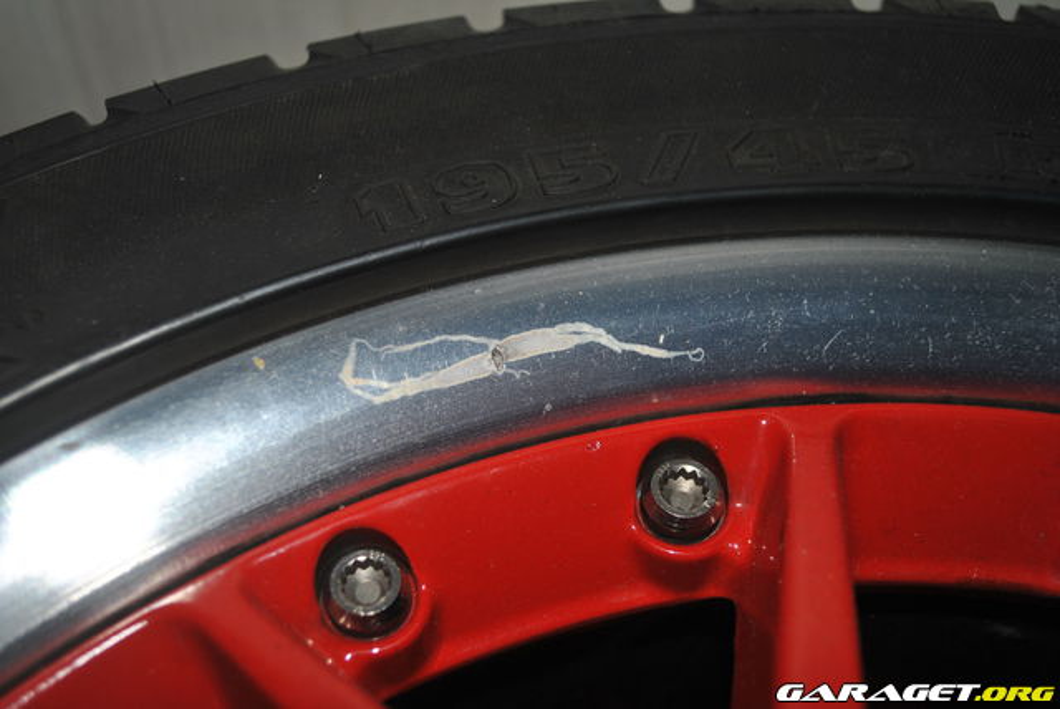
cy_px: 354
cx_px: 530
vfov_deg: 30.9
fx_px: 1282
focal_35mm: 44
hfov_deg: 44.9
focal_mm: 29
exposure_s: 1/125
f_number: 4.5
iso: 100
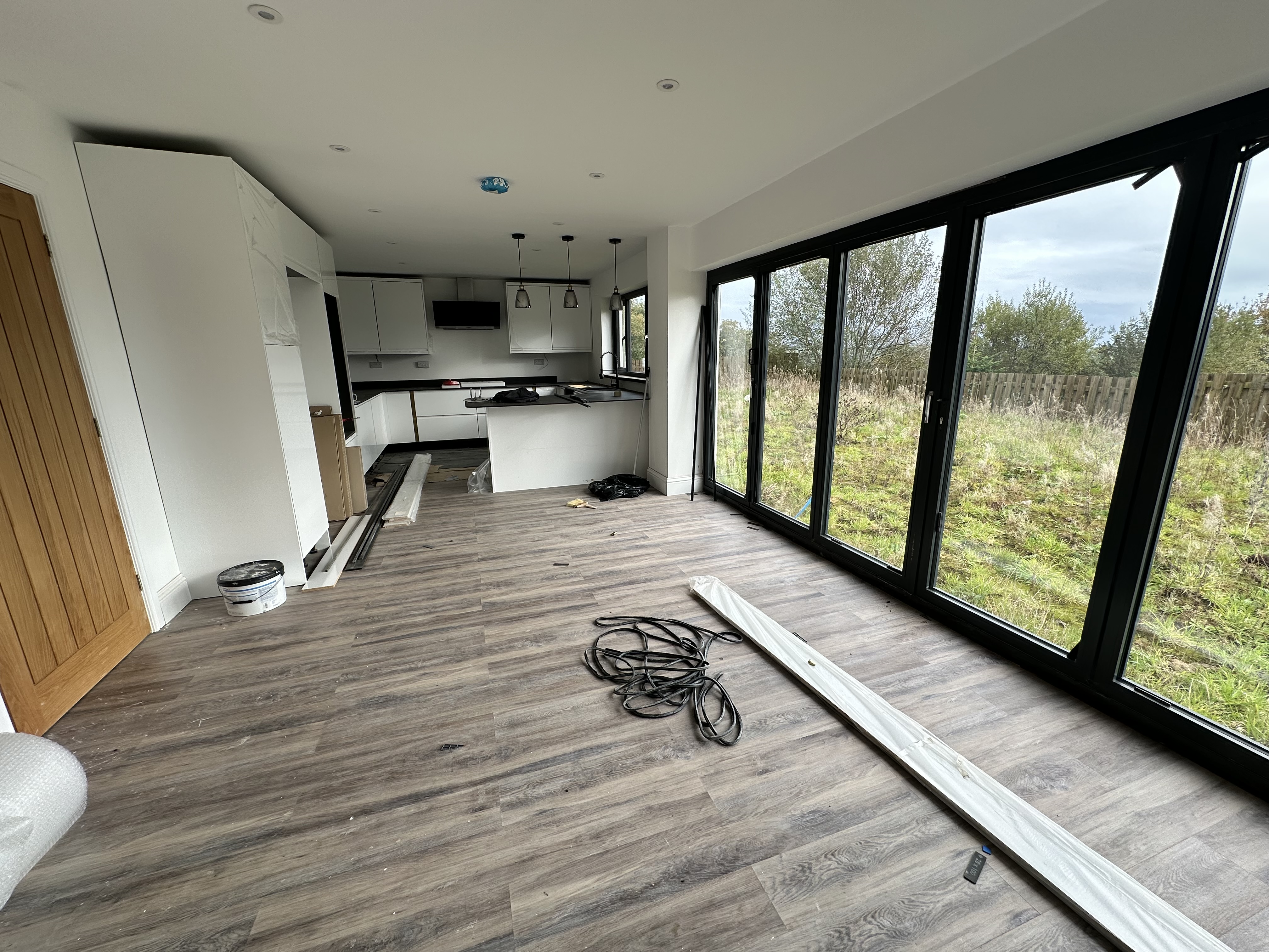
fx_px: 513
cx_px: 634
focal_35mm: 14
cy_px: 476
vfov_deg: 85.7
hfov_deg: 102.1
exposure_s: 1/170
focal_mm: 2.22
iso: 40
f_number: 2.2
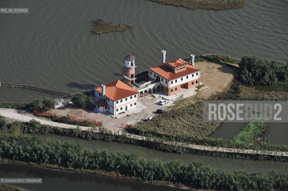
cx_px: 144
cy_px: 96
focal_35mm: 200
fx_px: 1599
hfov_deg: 10.3
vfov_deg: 6.9
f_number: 11
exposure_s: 1/1000
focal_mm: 200
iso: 500
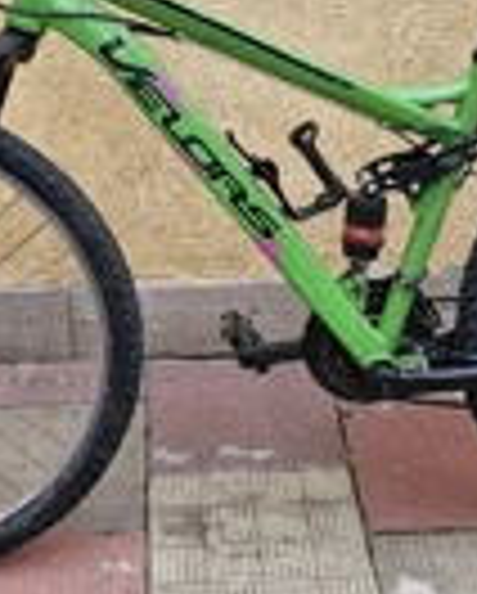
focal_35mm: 68
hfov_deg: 22.5
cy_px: 207
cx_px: 266
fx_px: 1197
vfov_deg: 27.7
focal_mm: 5.54
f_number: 1.8
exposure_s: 1/476
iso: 50
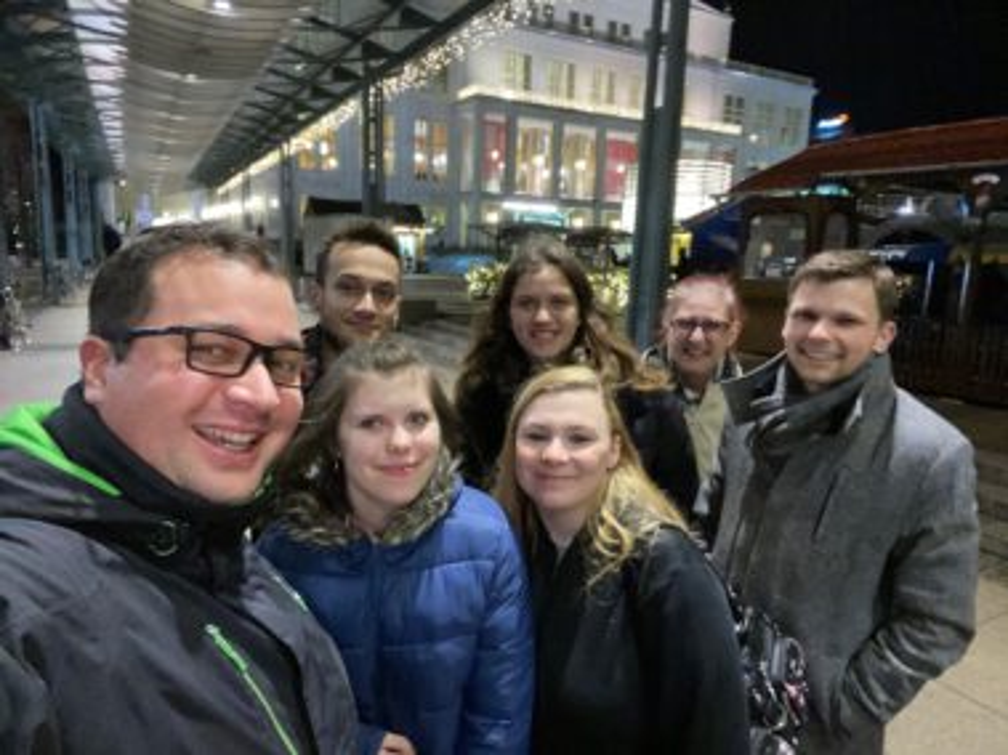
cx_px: 504
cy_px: 378
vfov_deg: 58.9
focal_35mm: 23
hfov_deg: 73.9
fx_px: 670
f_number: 2.2
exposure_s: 1/18
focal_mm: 2.71
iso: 640
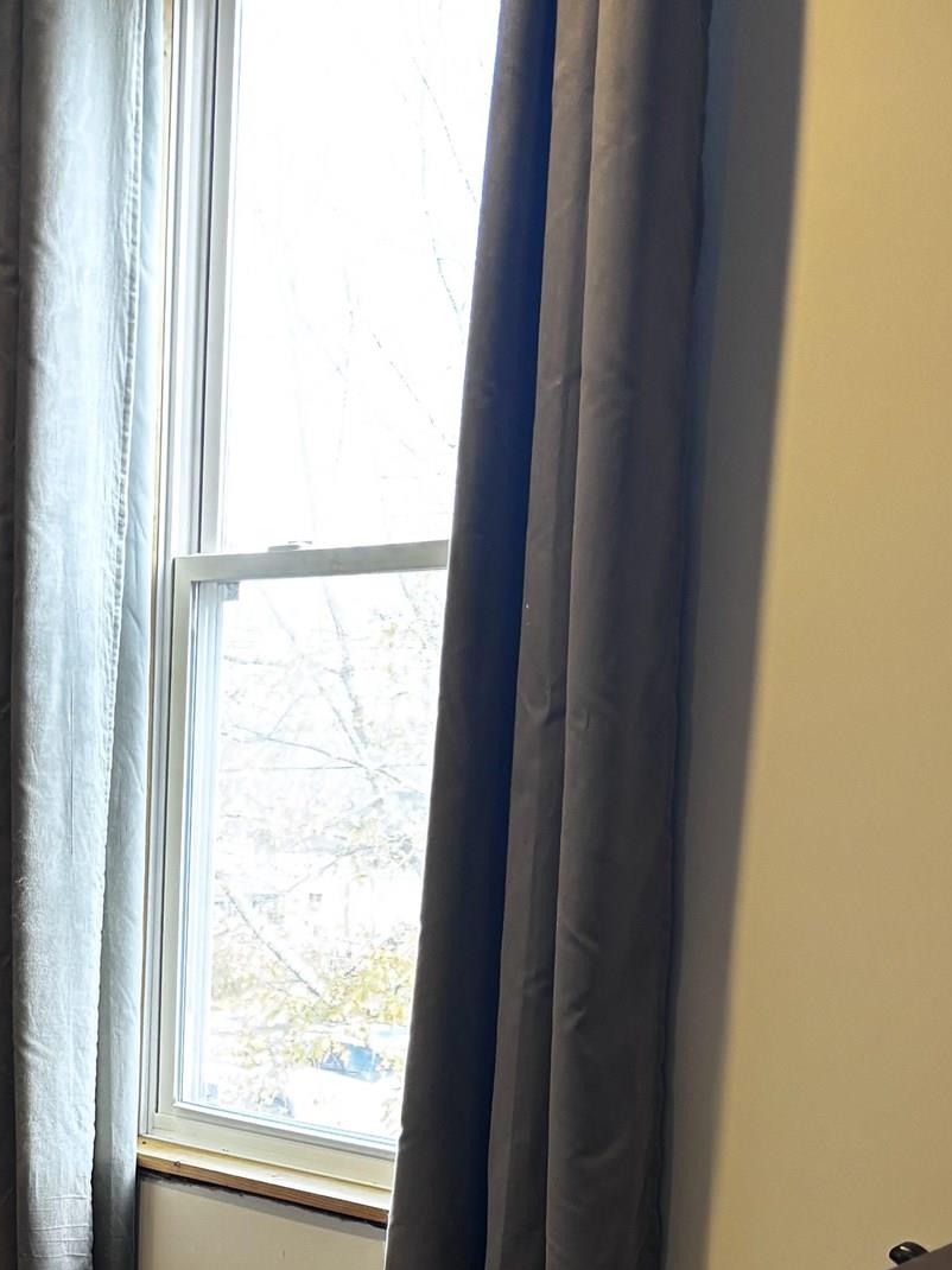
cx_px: 142
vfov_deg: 31.7
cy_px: 1272
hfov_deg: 25.5
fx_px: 2054
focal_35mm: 56
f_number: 1.6
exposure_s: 1/60
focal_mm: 5.96
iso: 160
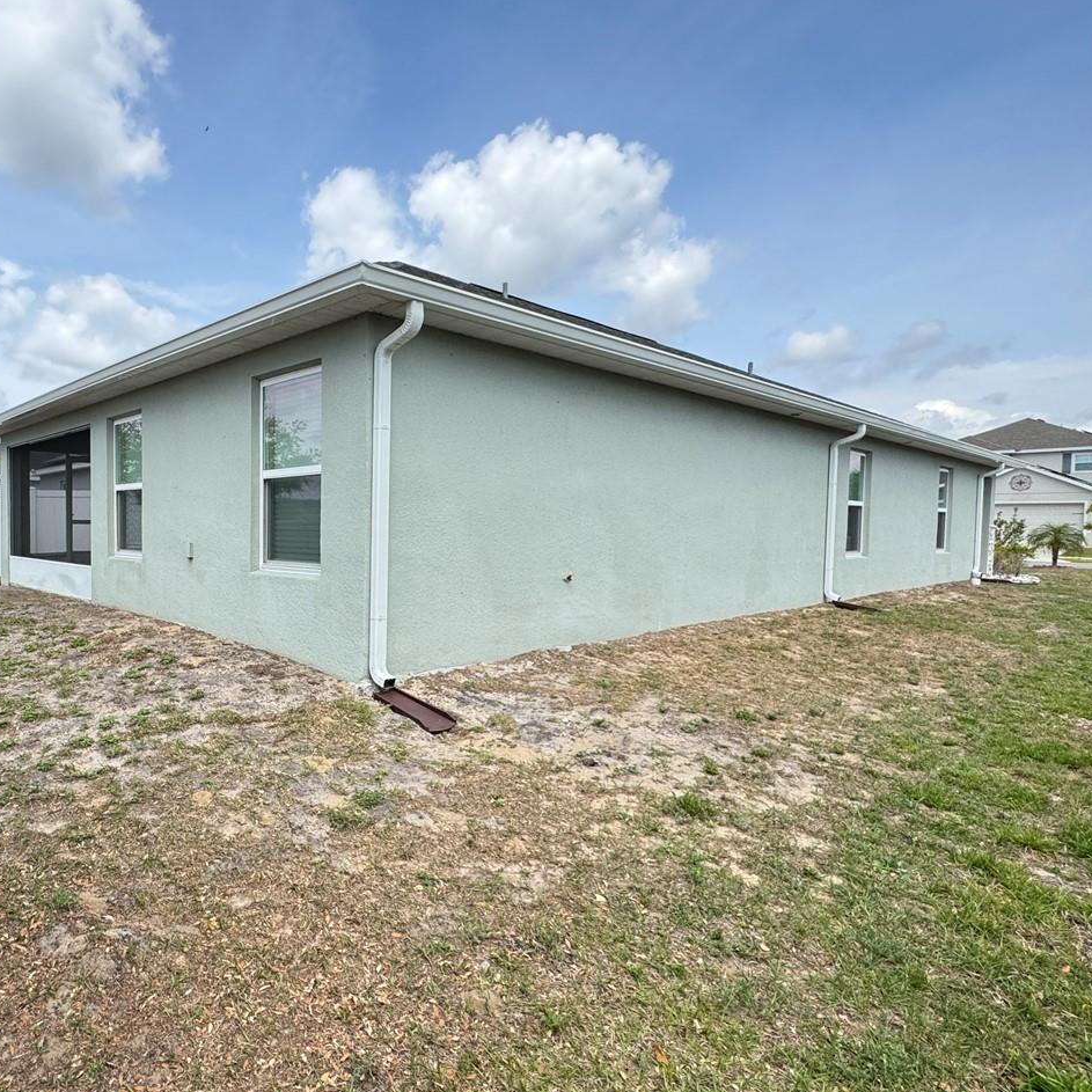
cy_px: 562
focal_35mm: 21
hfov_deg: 68.9
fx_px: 749
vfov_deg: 72.1
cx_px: 318
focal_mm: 2.22
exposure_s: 1/944
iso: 50
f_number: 2.2
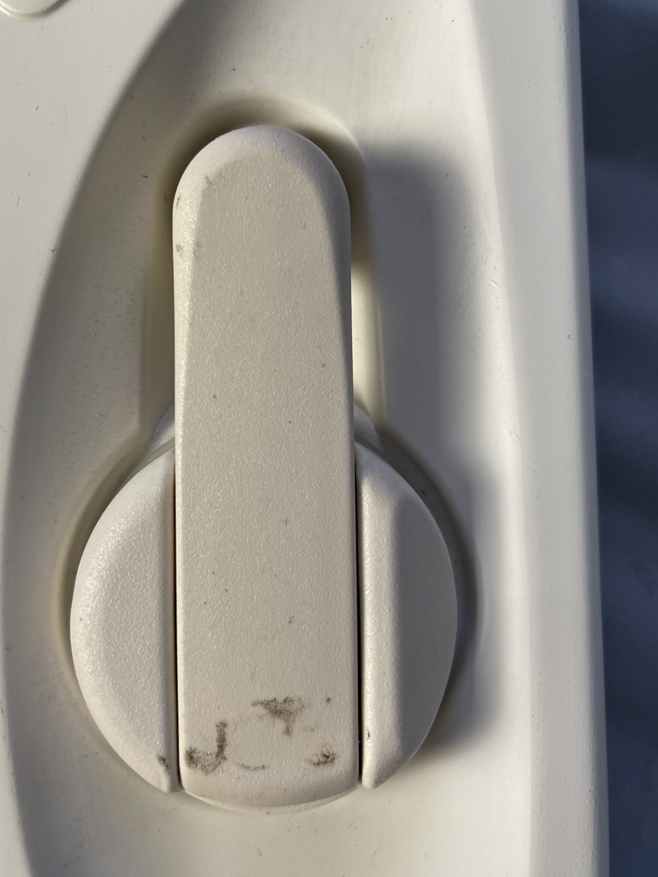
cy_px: 373
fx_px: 836
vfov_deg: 55.1
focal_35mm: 33
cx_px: 297
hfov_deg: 42.9
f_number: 1.6
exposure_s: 1/100
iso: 125
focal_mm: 5.1
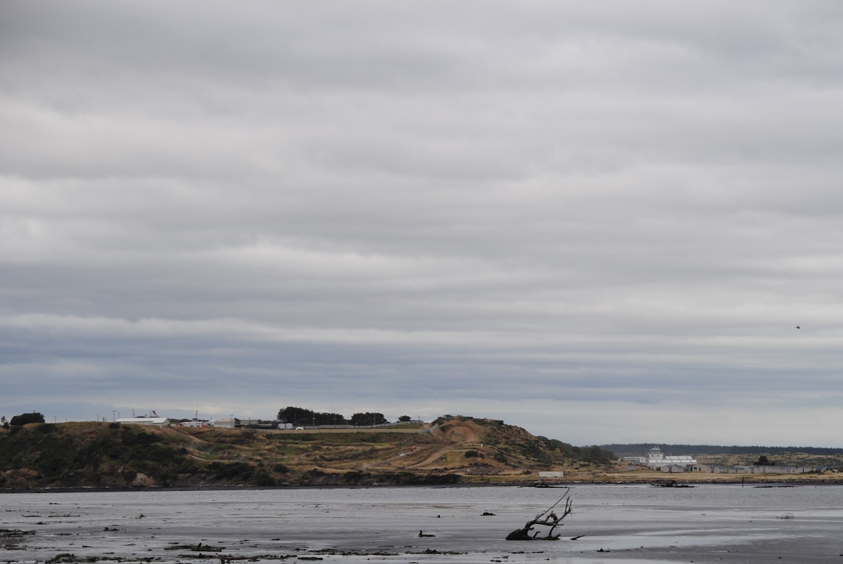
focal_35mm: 138
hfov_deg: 14.9
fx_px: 3226
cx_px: 508
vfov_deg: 10.0
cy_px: 344
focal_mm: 75
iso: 160
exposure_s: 1/500
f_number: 5.6
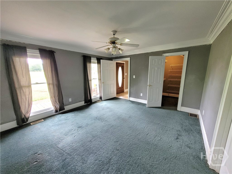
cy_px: 87
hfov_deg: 106.2
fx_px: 87
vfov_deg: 89.9
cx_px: 116
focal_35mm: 13
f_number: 2.2
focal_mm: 1.74
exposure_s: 1/60.2
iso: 320
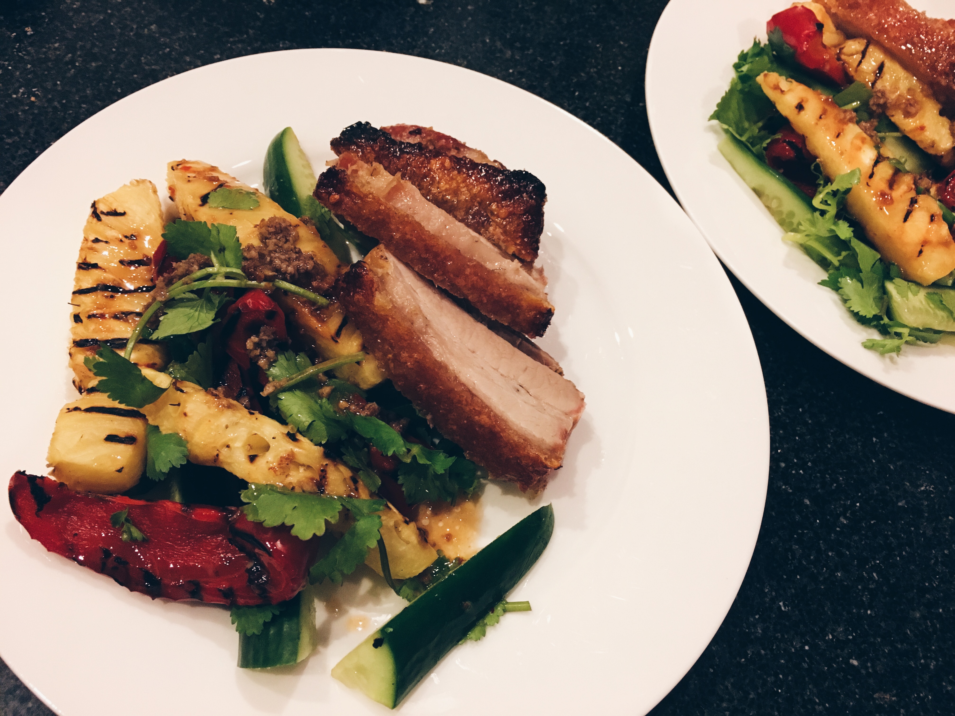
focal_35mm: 29
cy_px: 358
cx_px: 478
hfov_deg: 61.7
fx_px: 800
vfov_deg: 48.2
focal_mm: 4.15
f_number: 2.2
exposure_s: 1/25
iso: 200
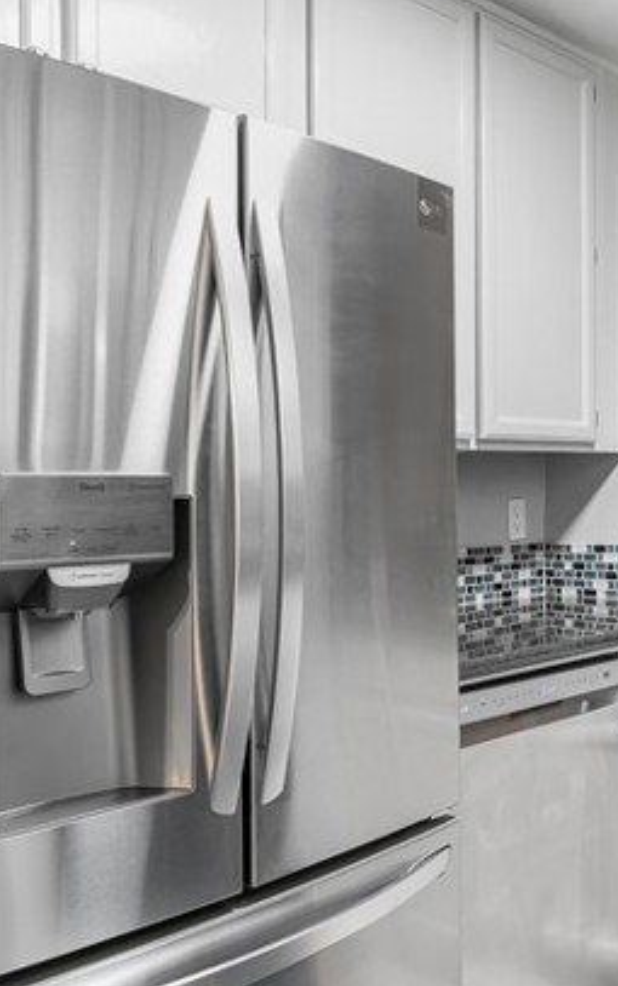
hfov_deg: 29.1
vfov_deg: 48.2
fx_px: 1103
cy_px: 478
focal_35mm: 41
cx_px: 630
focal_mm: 16
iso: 200
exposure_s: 1/6
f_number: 4
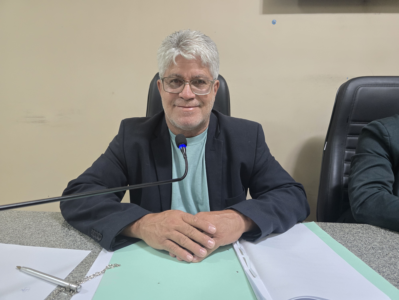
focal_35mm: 23
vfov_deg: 58.9
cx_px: 200
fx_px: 265
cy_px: 150
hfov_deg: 73.9
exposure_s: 1/120
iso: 640
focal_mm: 6.3
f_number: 1.7
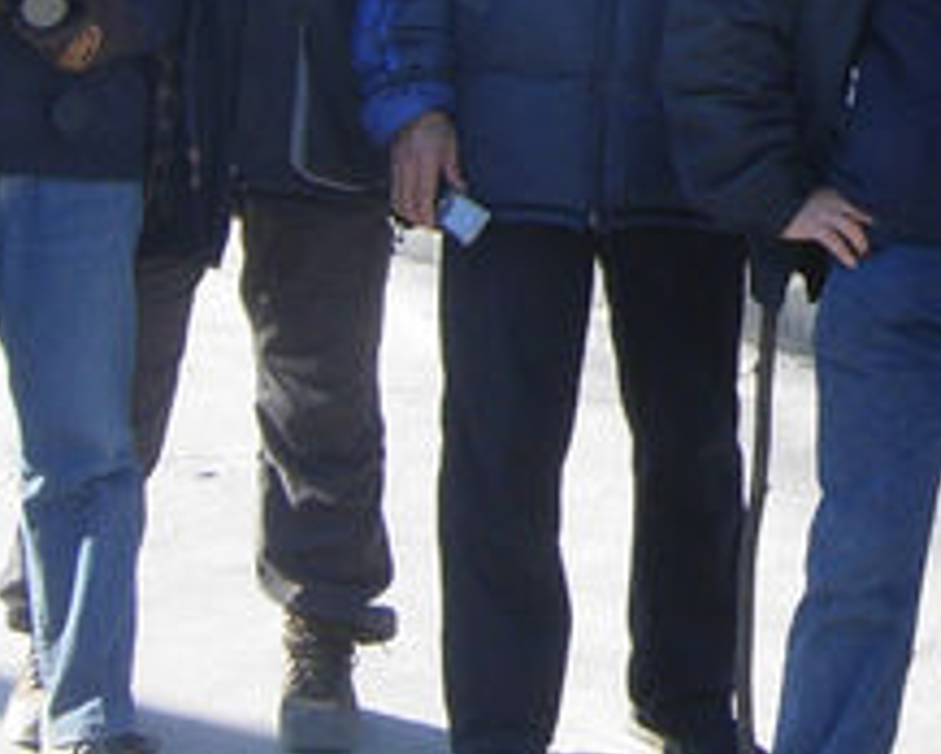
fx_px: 4516
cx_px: 1444
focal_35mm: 162
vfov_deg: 9.4
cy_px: -221
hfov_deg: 11.4
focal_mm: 7.5
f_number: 4.3
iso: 50
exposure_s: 1/152
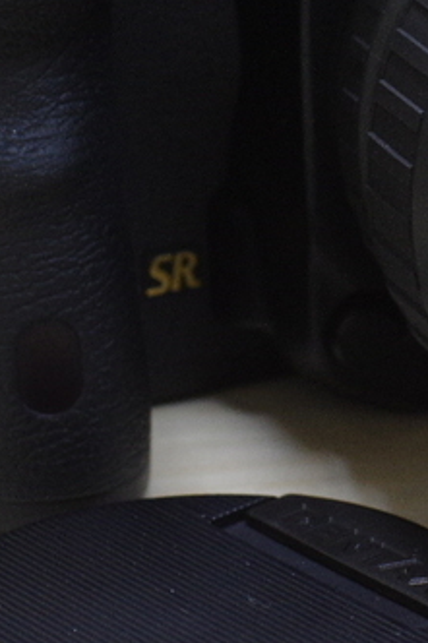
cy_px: 23
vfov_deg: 10.9
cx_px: 509
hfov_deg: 7.2
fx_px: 3356
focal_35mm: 188
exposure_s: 1/20
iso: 800
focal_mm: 35
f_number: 6.3
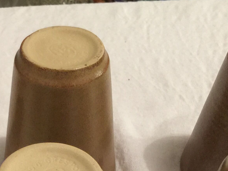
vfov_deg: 17.5
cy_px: 198
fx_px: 533
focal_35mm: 81
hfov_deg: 23.7
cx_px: 35
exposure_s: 1/10
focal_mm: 4.15
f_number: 2.2
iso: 100
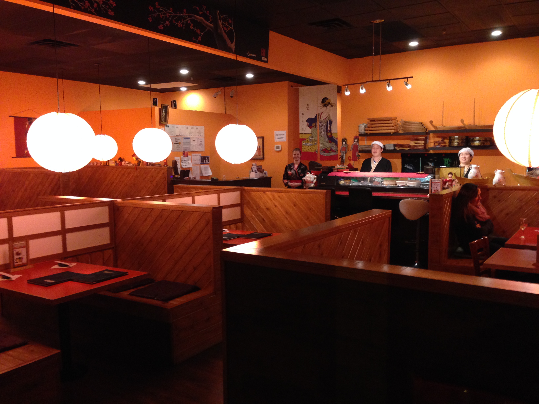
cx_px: 270
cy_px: 202
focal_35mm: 33
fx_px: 514
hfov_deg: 55.4
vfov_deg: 42.9
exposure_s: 1/20
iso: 320
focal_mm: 4.12
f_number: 2.4
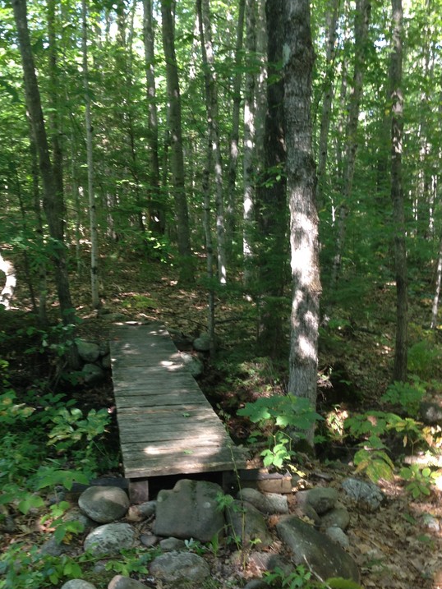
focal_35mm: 46
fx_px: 783
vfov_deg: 41.2
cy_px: 307
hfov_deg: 31.5
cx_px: 190
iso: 50
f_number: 2.4
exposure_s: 1/24
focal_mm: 4.12
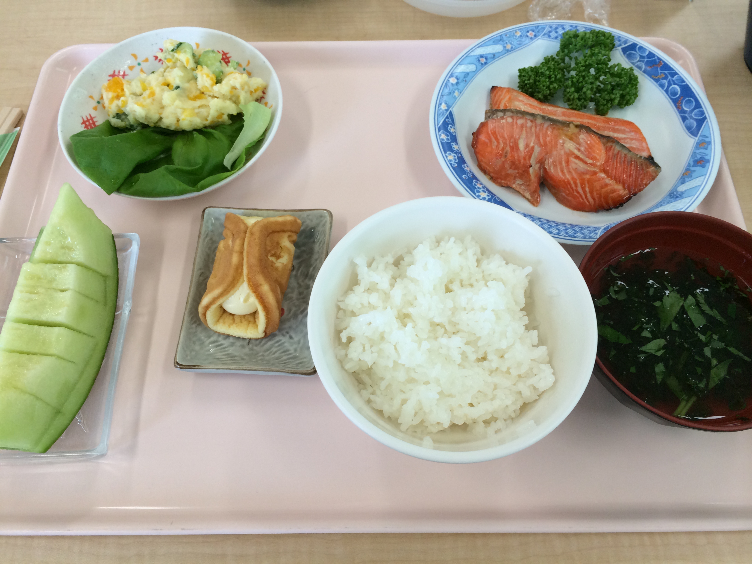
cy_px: 282
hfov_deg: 60.0
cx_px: 376
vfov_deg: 46.8
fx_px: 652
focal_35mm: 30
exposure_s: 1/120
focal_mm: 4.12
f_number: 2.2
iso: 64
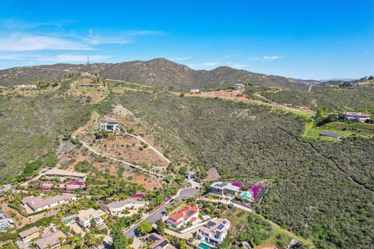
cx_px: 187
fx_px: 229
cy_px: 124
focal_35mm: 22
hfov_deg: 78.6
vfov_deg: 57.3
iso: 120
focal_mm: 8.4
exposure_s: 1/1600
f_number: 2.8
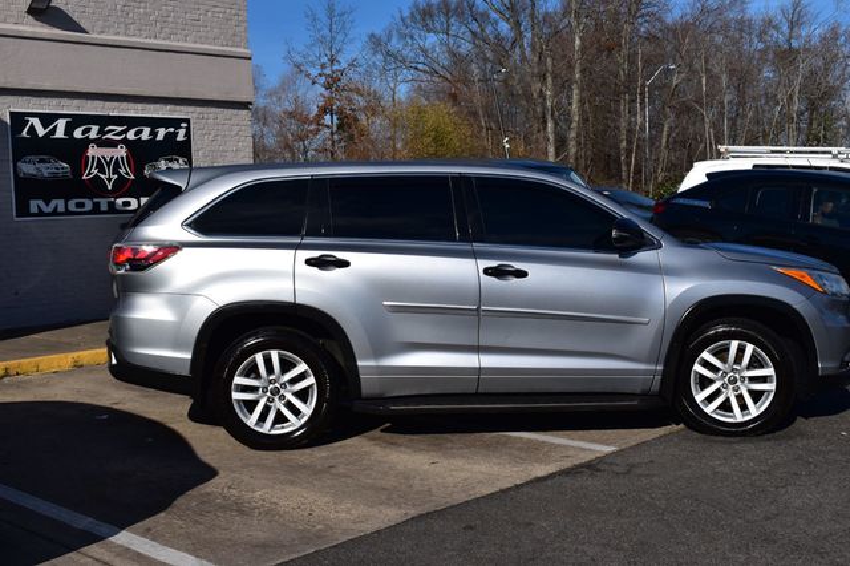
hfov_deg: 43.6
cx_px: 425
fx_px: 1062
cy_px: 283
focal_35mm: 45
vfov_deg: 29.8
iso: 200
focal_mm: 30
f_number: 13
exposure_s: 1/800
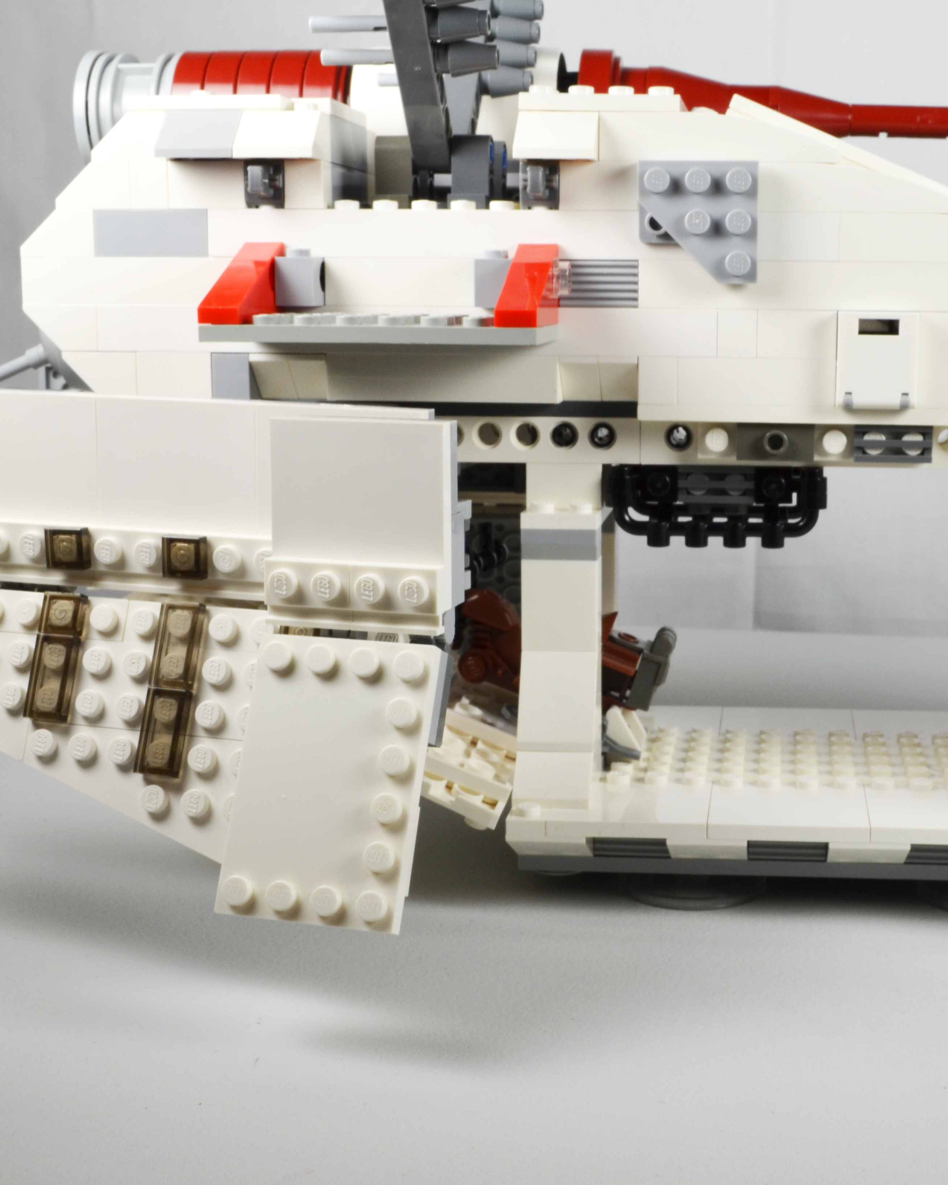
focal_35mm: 51
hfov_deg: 29.4
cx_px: 666
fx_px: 1789
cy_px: 593
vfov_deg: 36.7
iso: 250
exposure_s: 1/15
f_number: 18
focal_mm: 24
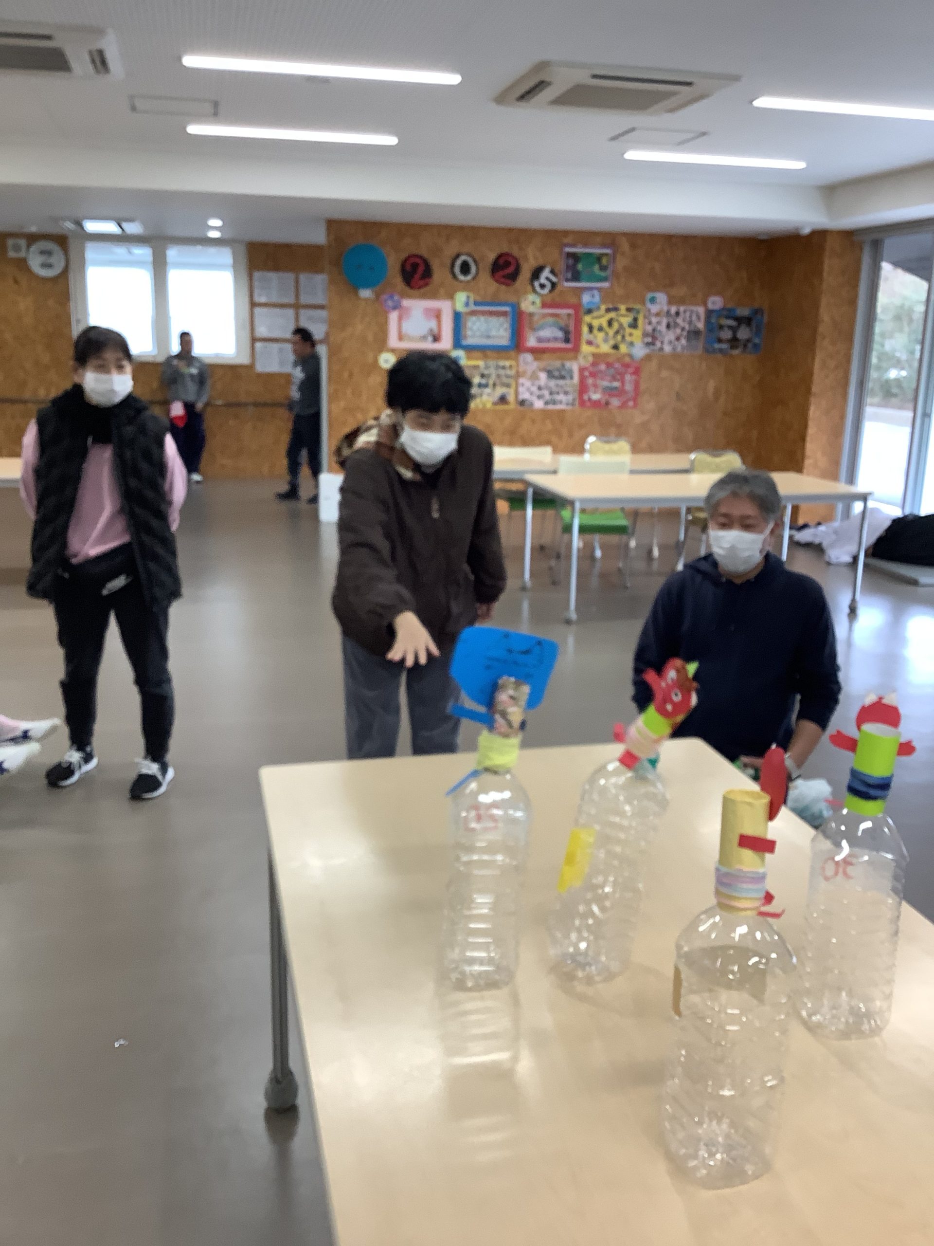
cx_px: 467
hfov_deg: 45.4
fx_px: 1115
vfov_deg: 58.4
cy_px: 623
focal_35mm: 31
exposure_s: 1/60
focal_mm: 3.3
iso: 80
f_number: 2.4
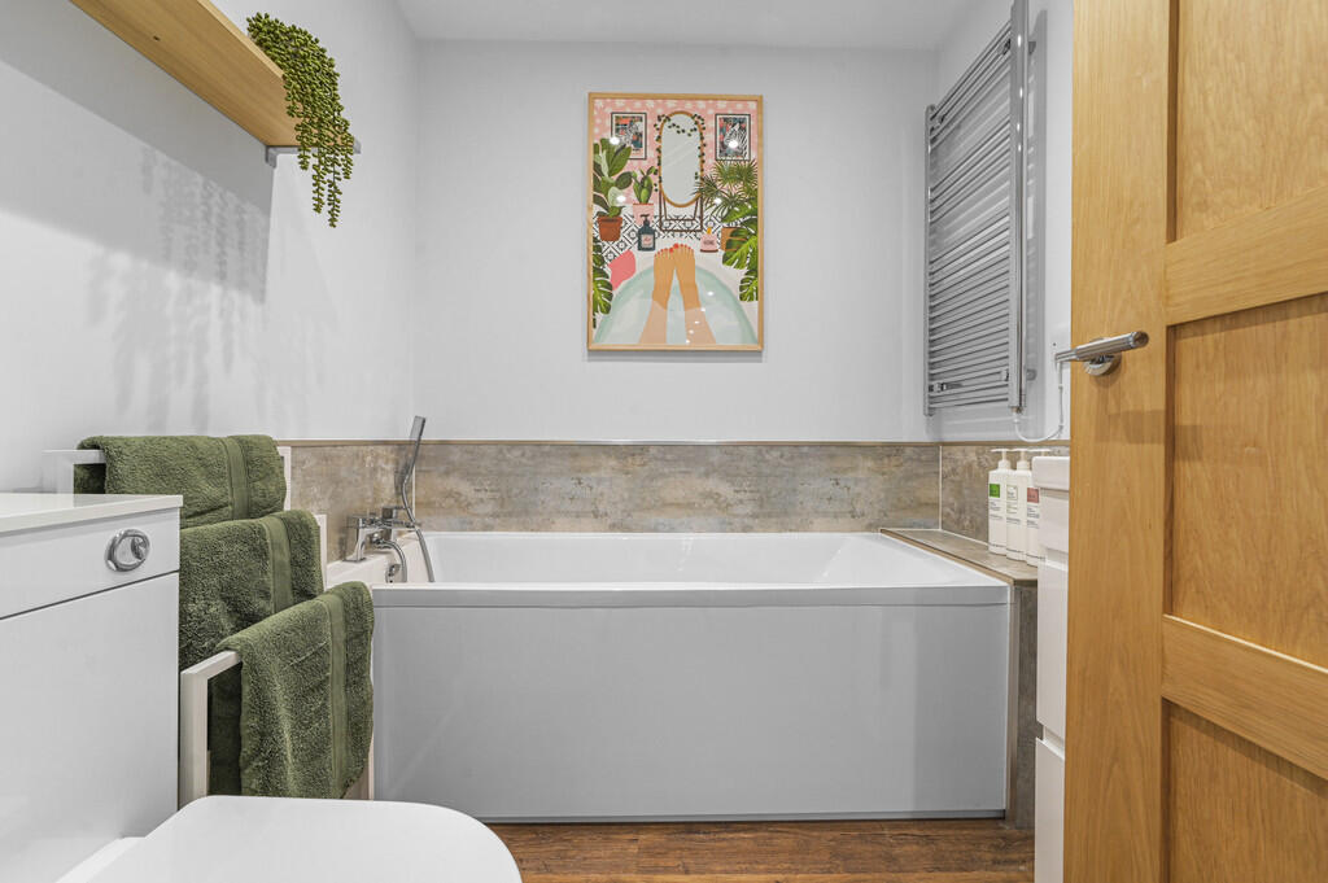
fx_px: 516
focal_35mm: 14
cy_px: 442
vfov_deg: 81.1
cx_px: 664
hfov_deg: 104.3
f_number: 8
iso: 400
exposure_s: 1/4
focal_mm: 14
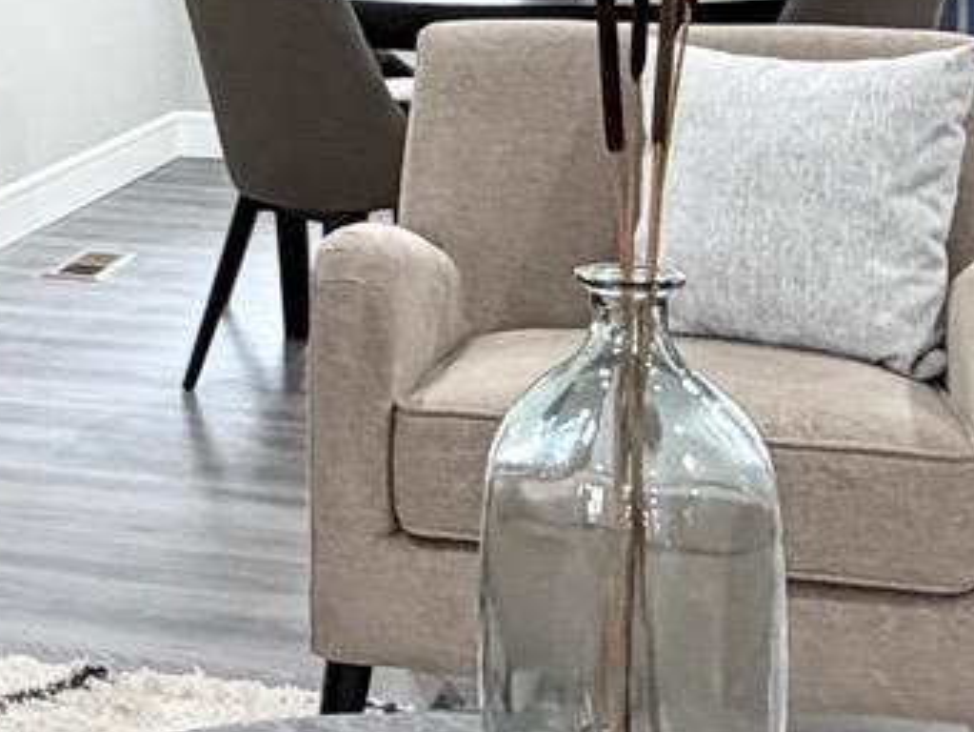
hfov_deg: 22.5
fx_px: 2364
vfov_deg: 16.8
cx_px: 46
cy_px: -157
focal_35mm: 84
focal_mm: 2.22
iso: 250
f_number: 2.2
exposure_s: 1/60
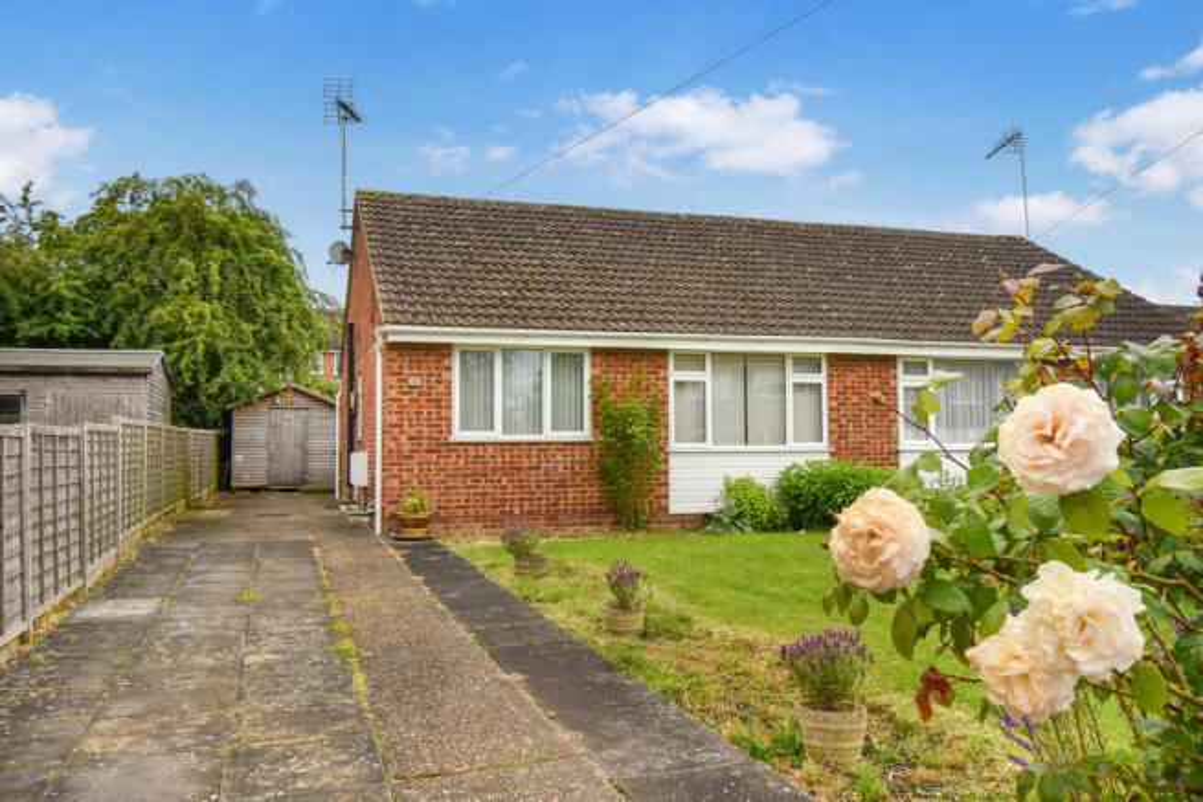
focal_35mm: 30
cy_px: 401
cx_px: 602
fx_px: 1003
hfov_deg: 61.9
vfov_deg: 43.6
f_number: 8
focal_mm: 20
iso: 100
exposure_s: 1/250
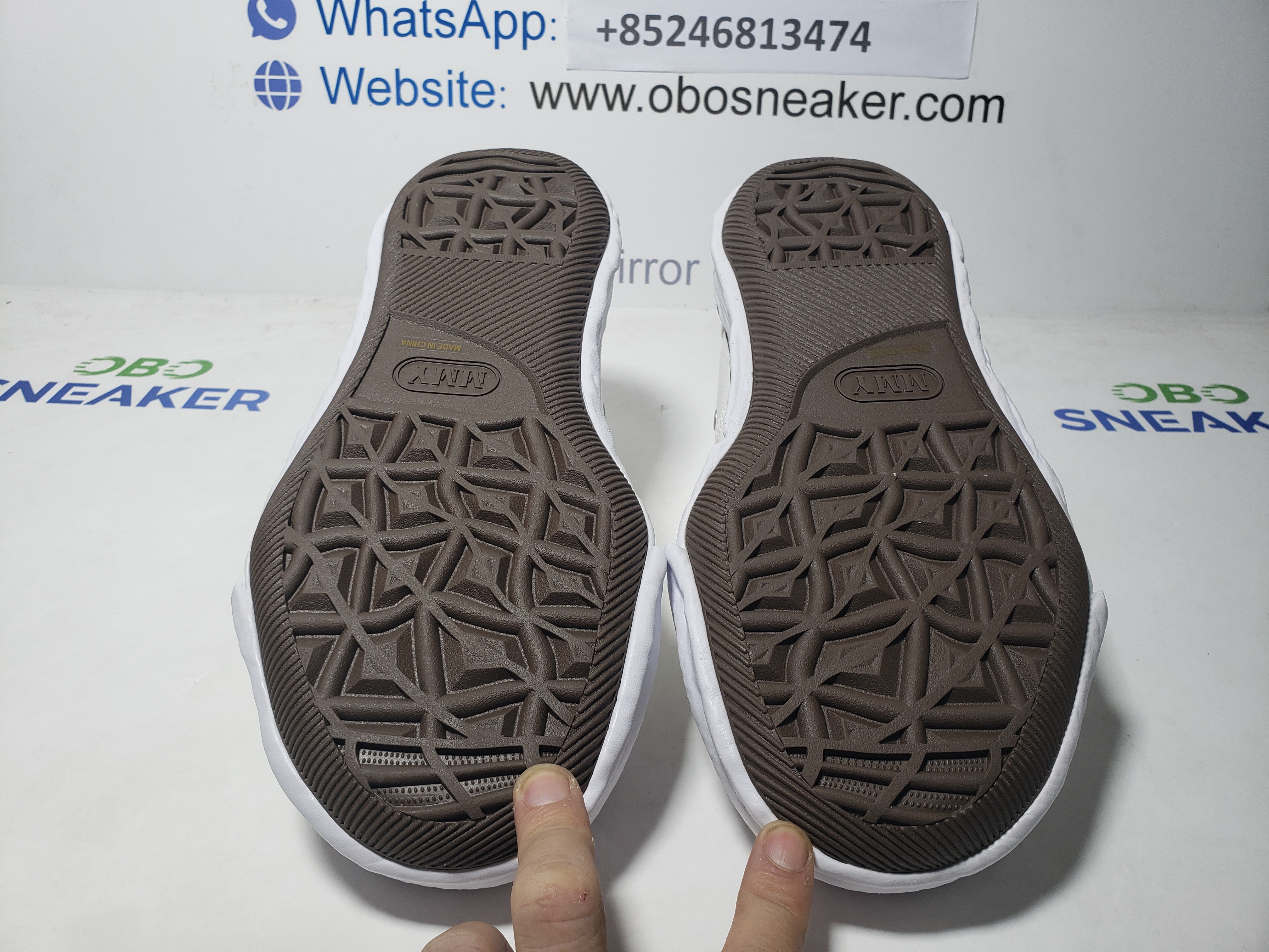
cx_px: 634
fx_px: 953
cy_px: 476
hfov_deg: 67.3
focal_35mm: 26
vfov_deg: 53.1
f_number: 2.4
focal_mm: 4.3
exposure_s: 1/169
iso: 50
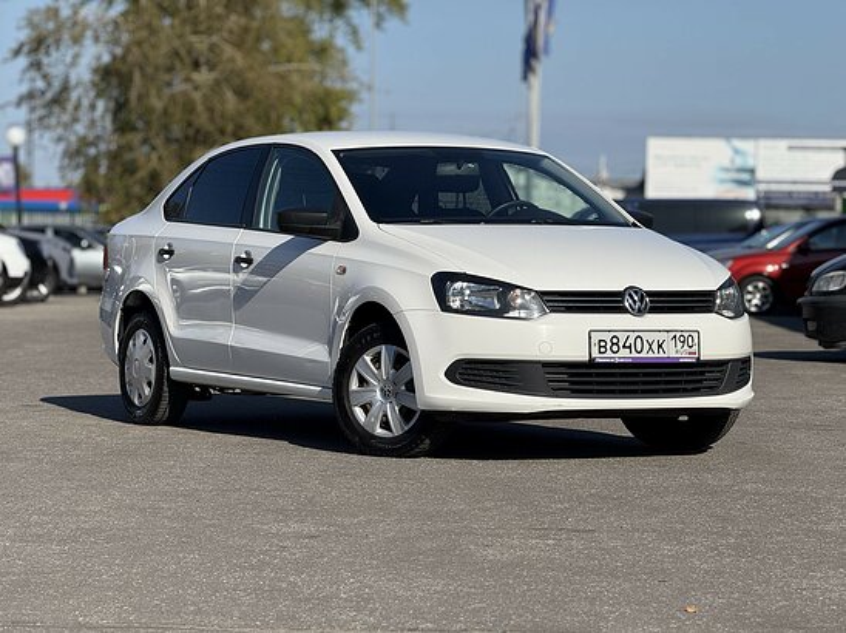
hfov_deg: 16.4
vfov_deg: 12.3
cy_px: 316
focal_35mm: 120
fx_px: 2930
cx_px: 423
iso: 50
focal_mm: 15.66
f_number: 2.8
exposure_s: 1/2611
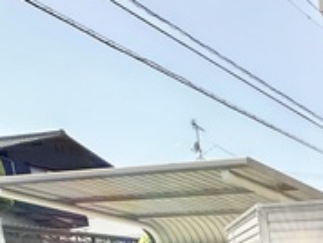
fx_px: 514
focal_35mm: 55
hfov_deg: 24.5
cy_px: 409
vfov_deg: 20.6
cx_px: 517
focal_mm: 2.22
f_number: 2.2
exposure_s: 1/1114
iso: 50
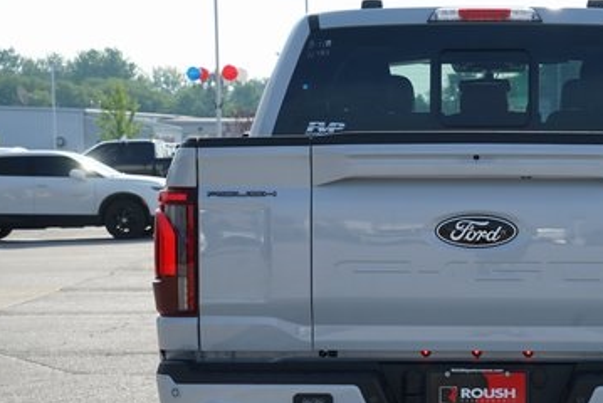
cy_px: 259
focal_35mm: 114
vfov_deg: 12.0
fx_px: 1911
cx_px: 465
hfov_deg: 17.8
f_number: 10
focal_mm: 64
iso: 100
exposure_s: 1/160
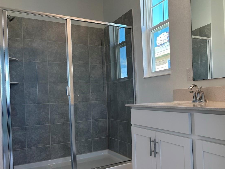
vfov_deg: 40.7
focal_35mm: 35
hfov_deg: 50.9
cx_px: 163
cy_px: 93
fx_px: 228
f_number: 1.78
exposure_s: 1/166
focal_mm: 6.86
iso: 80
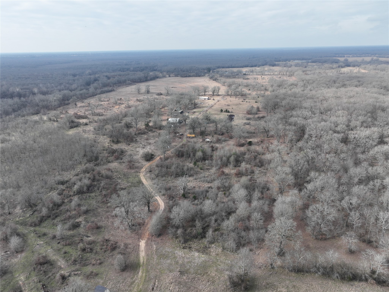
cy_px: 146
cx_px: 194
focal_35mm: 24
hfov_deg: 71.6
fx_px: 270
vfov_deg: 56.8
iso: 150
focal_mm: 12.29
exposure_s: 1/1250
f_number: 2.8
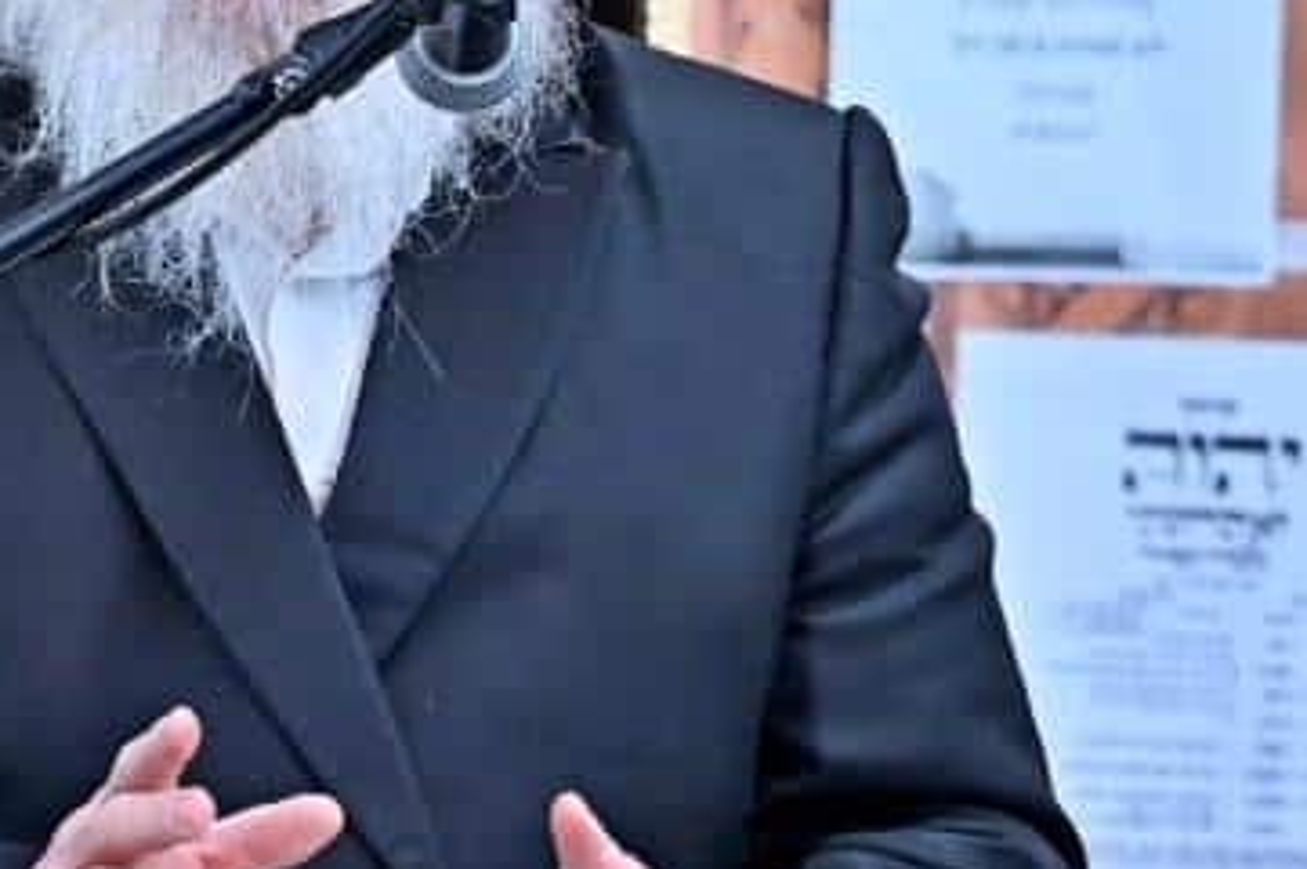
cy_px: 98
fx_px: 18535
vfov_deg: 2.7
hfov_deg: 4.0
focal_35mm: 511
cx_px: 163
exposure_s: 1/200
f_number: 4
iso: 800
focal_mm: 120
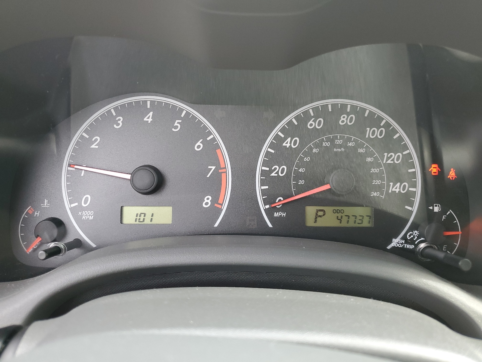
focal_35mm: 26
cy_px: 181
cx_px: 241
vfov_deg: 53.1
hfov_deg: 67.3
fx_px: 362
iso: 77
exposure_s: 1/120
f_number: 1.5
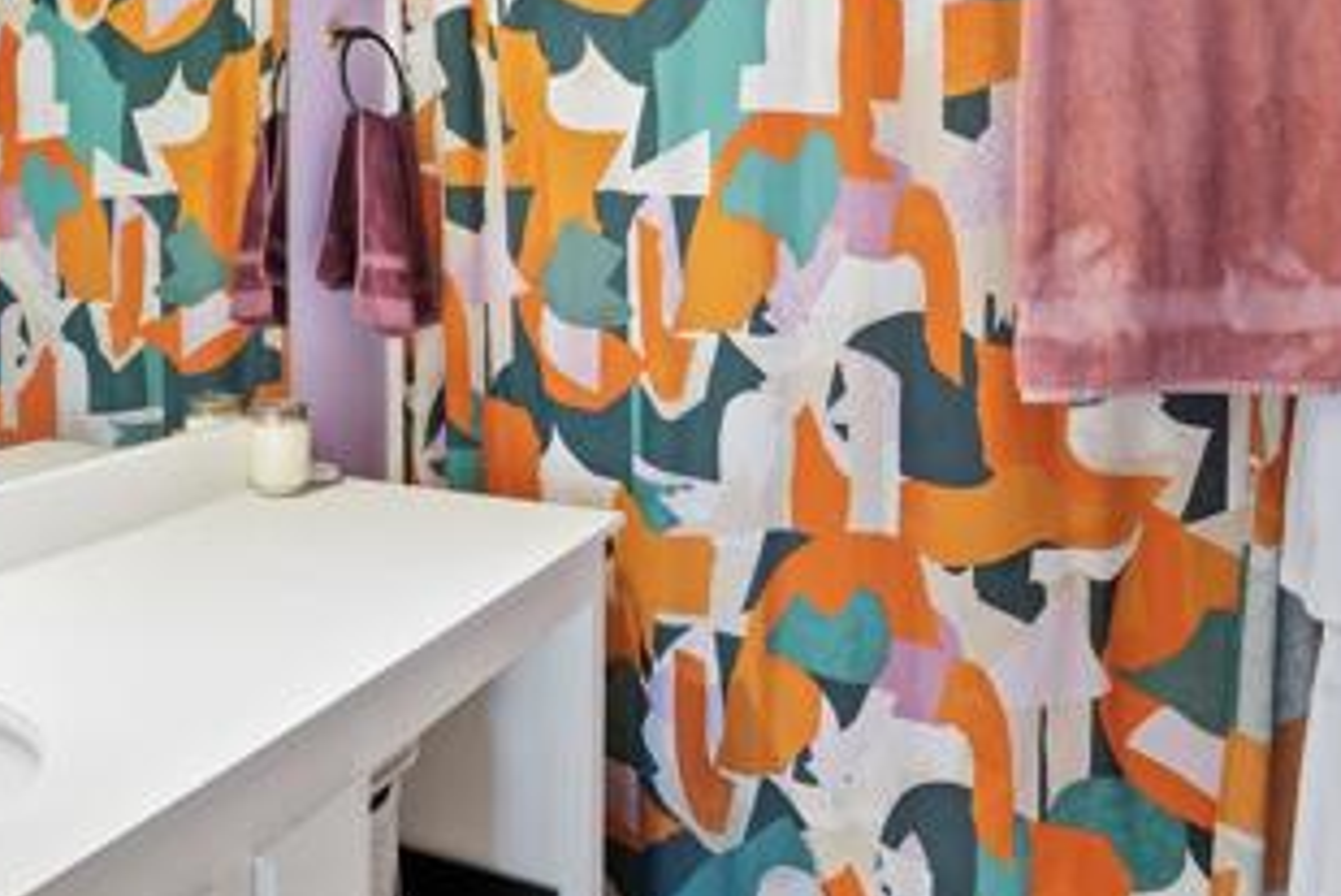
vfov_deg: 38.6
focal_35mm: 33
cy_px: 188
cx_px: 350
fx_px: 1230
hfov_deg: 54.8
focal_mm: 16
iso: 500
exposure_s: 1/25
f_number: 11
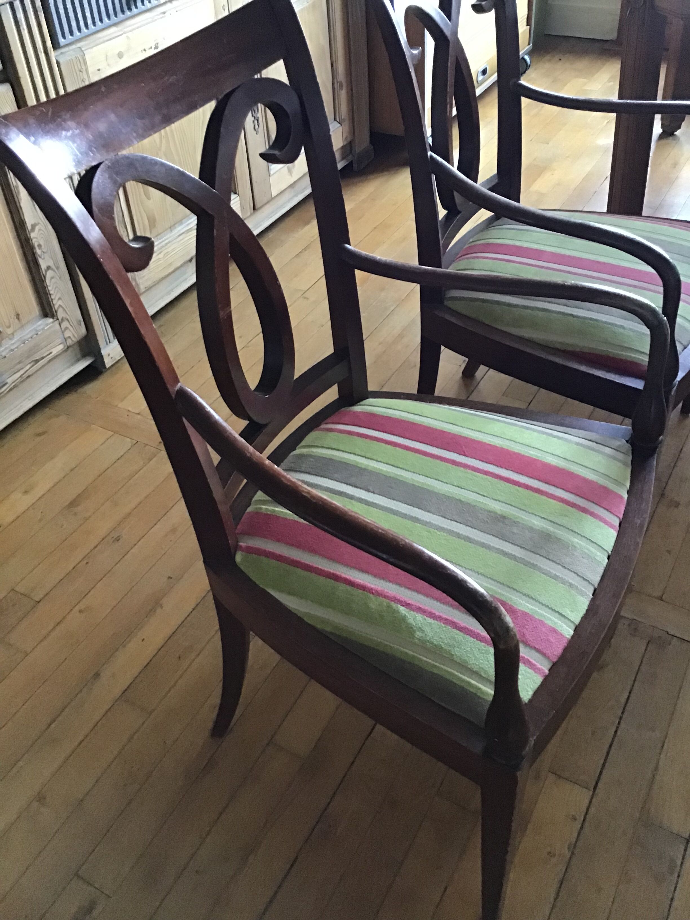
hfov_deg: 45.4
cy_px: 460
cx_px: 345
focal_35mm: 31
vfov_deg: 58.4
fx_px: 824
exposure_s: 1/25
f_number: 2.4
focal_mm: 3.3
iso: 200
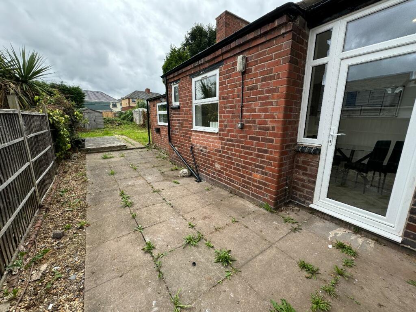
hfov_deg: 102.1
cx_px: 208
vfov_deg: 85.7
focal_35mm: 14
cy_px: 156
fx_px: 168
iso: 40
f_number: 2.2
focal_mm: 2.22
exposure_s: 1/192
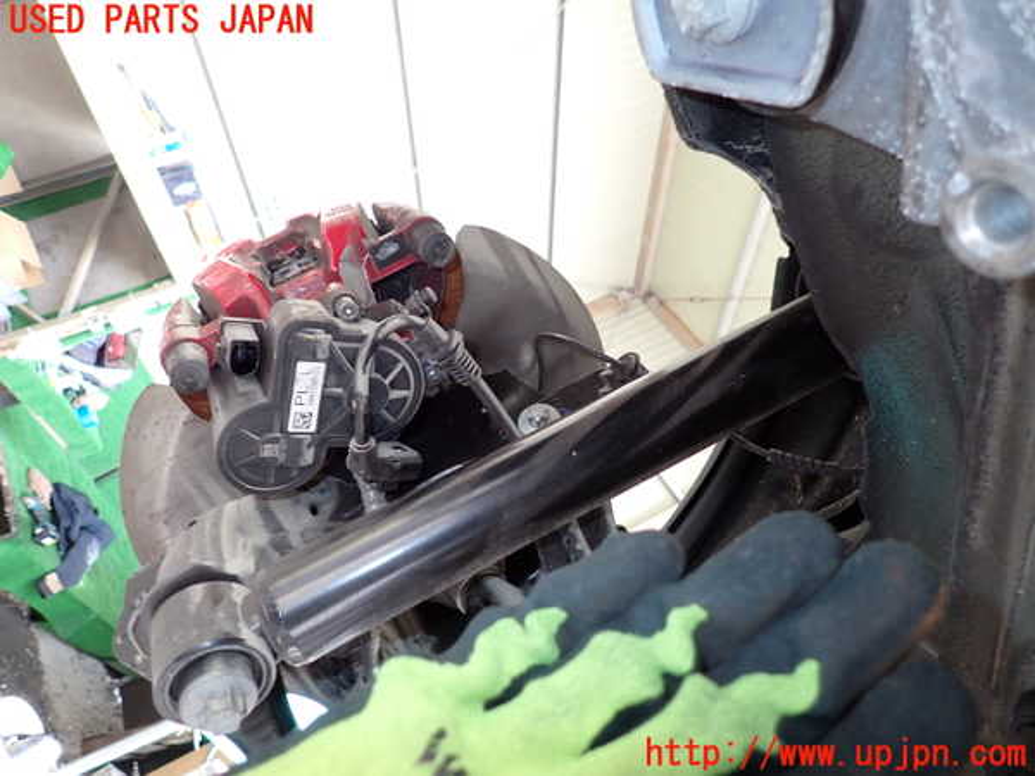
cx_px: 518
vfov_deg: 54.9
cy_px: 388
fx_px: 747
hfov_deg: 69.4
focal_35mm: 25
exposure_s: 1/50
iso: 200
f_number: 2
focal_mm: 4.5
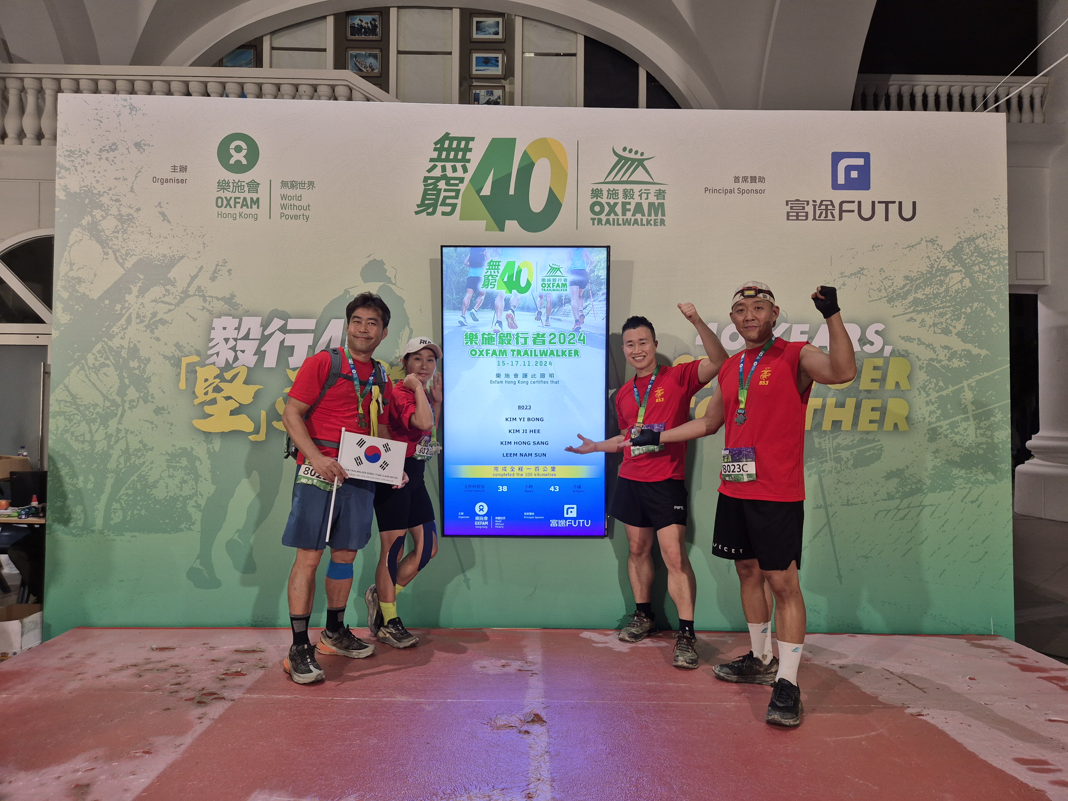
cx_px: 534
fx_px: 710
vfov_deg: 58.9
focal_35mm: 23
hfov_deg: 73.9
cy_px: 400
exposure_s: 1/100
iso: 100
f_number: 1.8
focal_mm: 5.4
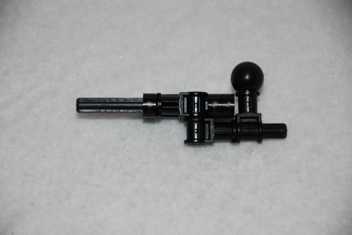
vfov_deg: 6.7
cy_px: 118
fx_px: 1990
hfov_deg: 10.1
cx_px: 176
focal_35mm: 204
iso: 100
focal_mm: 135
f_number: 5.6
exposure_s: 1/60
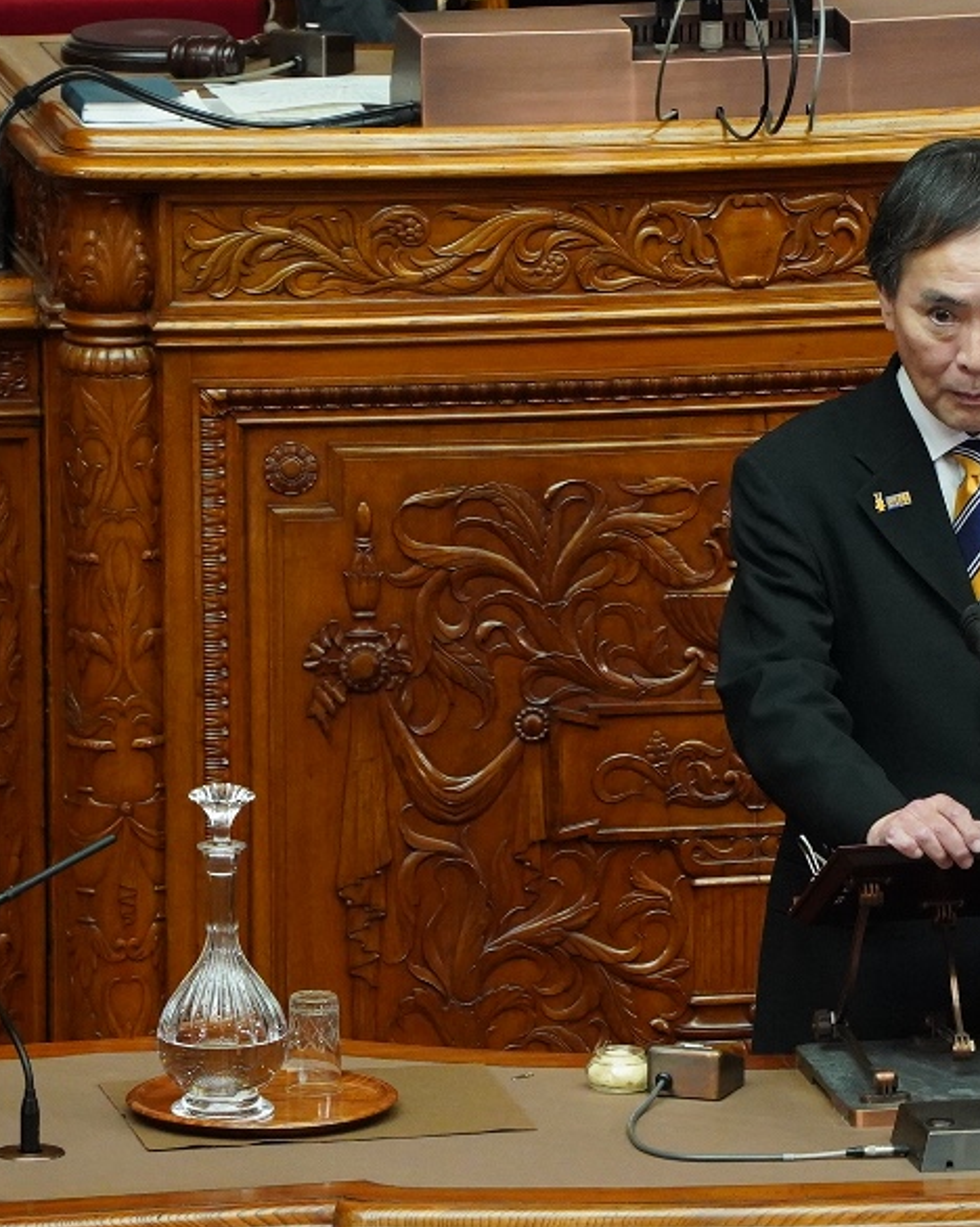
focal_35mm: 492
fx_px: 17856
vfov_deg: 3.9
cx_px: 972
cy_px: 615
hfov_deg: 3.1
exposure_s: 1/100
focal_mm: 200
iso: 5000
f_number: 5.6
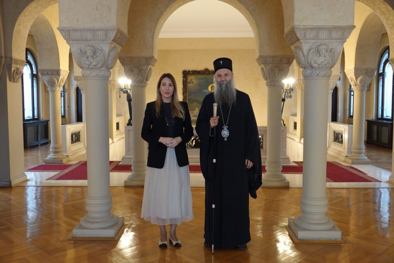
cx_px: 197
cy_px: 132
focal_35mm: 34
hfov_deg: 55.8
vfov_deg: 38.9
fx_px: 372
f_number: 2.8
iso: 800
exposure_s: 1/30
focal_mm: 12.33
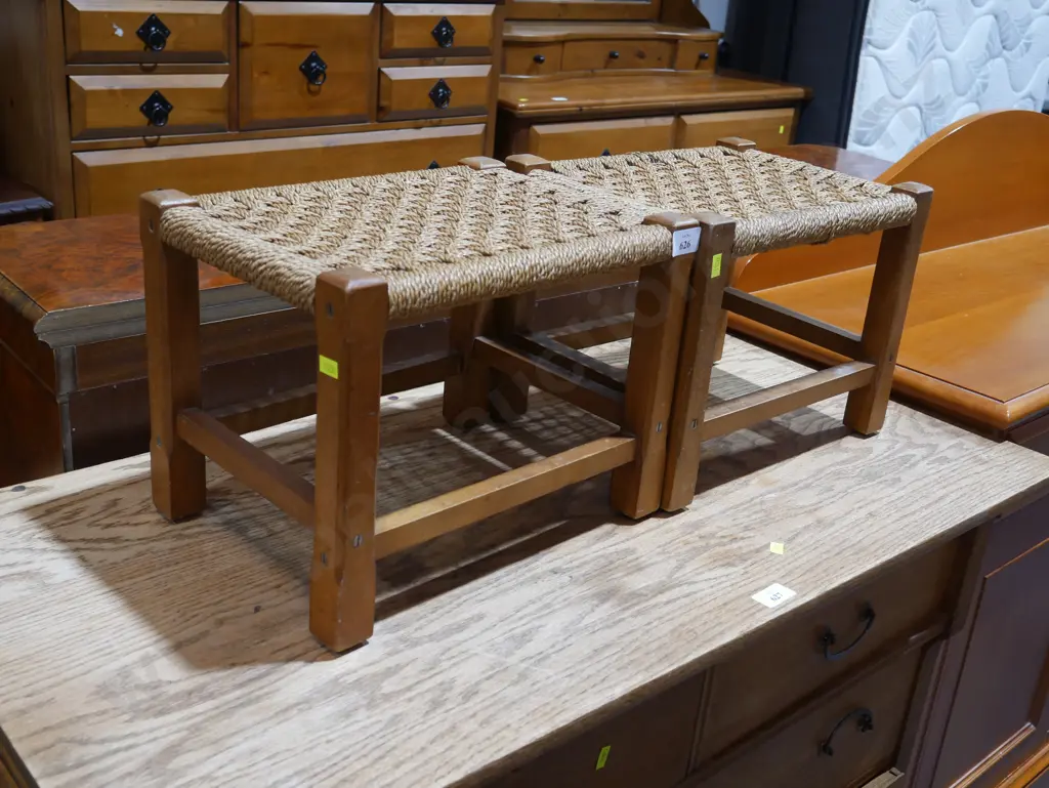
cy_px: 394
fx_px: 1213
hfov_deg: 46.8
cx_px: 524
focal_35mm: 40
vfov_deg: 36.0
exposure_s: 1/60
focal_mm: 20
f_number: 4.4
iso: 500
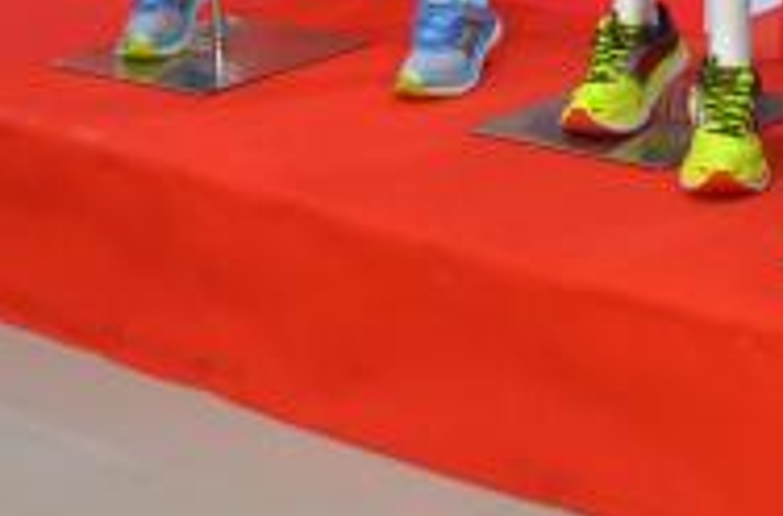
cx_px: 1029
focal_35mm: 115
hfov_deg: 16.8
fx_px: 2493
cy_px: -304
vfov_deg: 11.3
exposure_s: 1/60
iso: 900
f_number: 3.5
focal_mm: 18
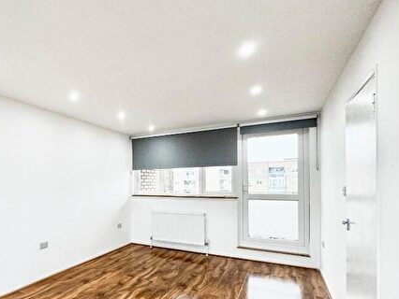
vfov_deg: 58.2
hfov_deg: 68.6
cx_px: 95
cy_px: 185
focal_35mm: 23
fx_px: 265
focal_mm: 2.22
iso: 125
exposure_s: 1/100
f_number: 2.2
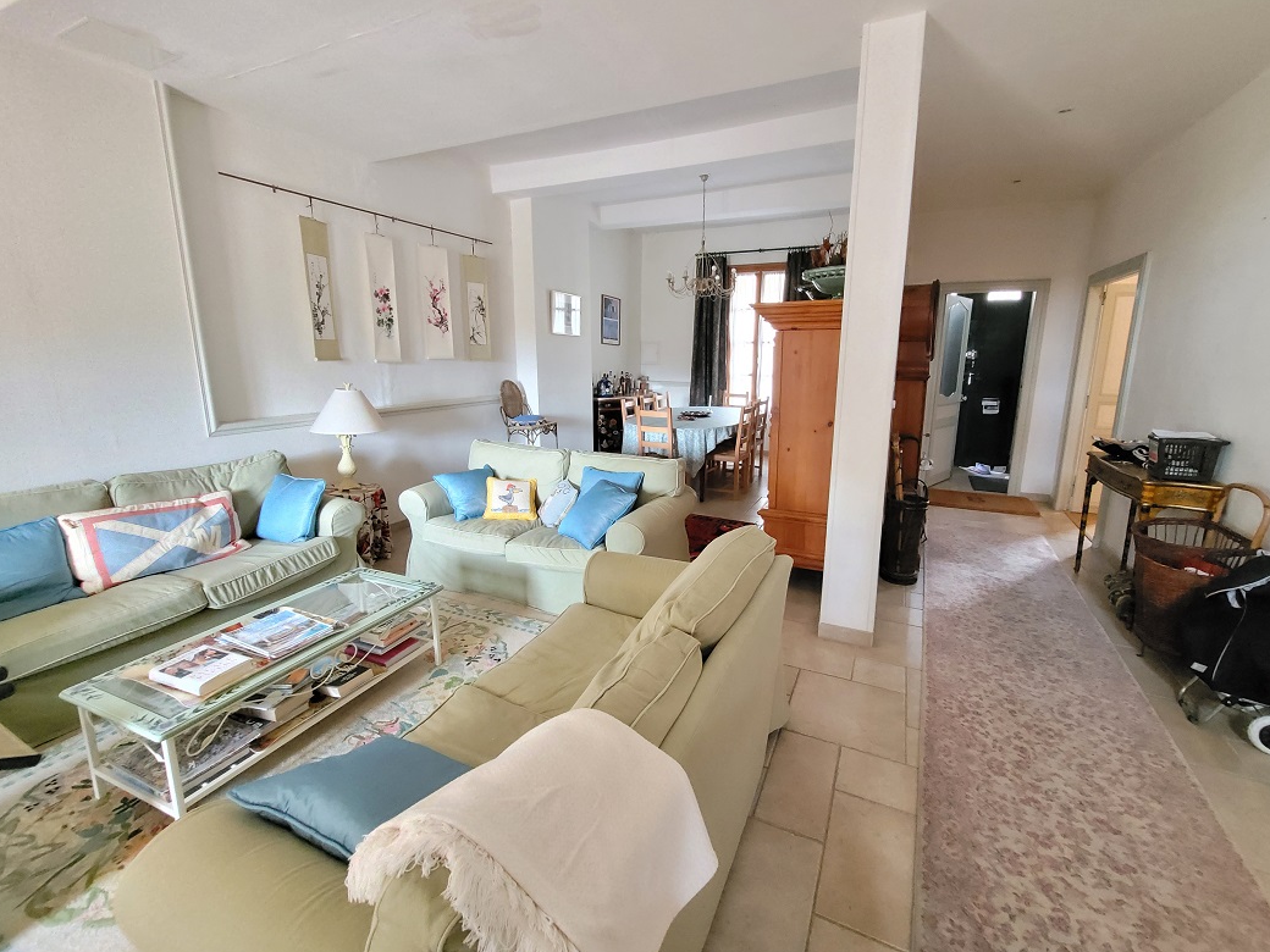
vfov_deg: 85.6
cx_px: 656
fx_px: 514
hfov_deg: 102.0
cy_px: 447
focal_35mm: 14
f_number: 2.2
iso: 1250
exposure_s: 1/25
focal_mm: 1.74
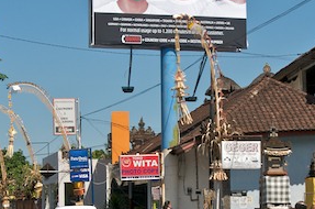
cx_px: 178
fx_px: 821
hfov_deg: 21.7
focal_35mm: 94
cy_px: 138
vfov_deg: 14.5
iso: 320
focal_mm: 30
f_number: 13
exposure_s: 1/500
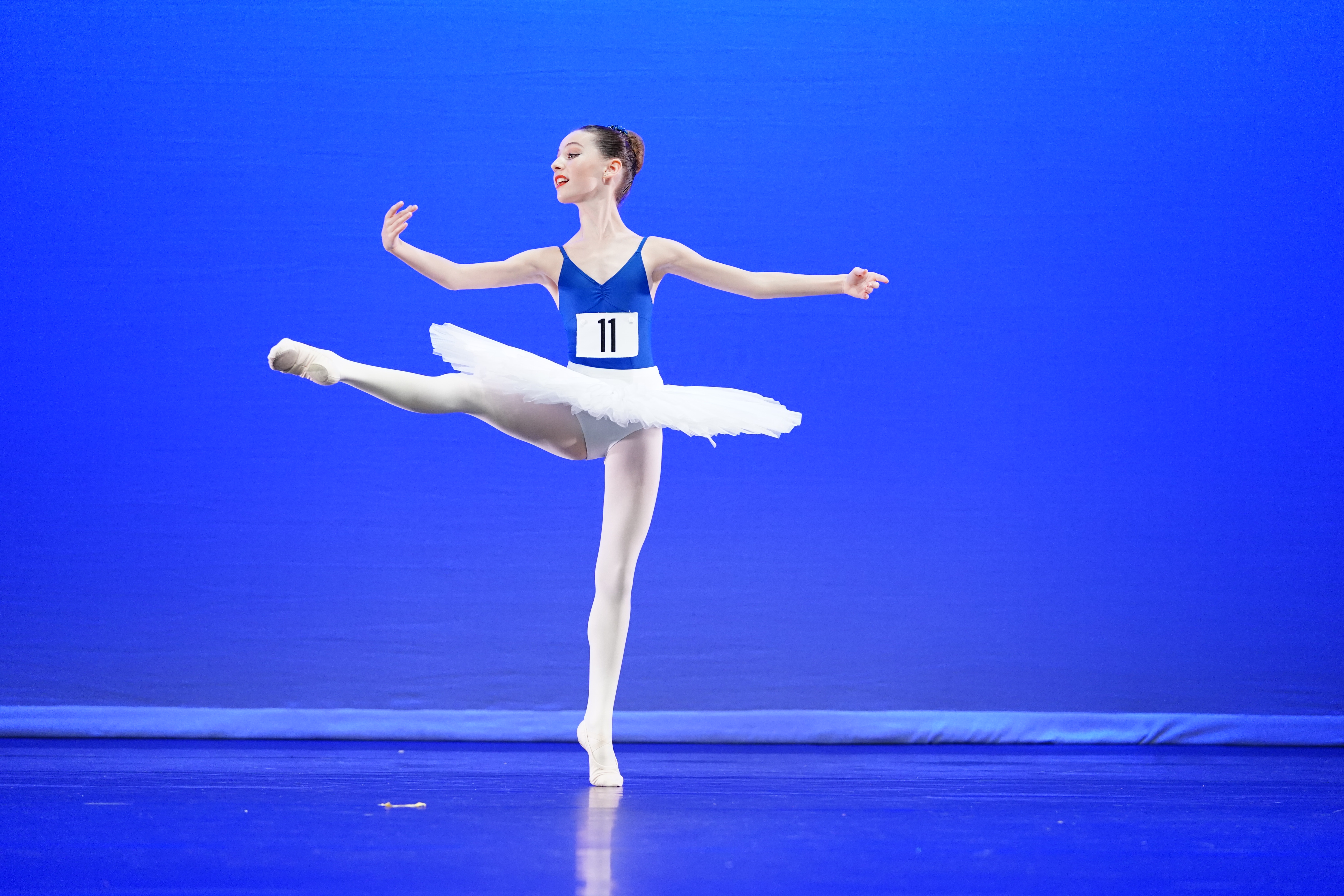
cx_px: 672
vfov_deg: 8.6
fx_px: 5936
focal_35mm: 159
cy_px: 448
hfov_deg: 12.9
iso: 4000
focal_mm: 159
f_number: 3.2
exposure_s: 1/400
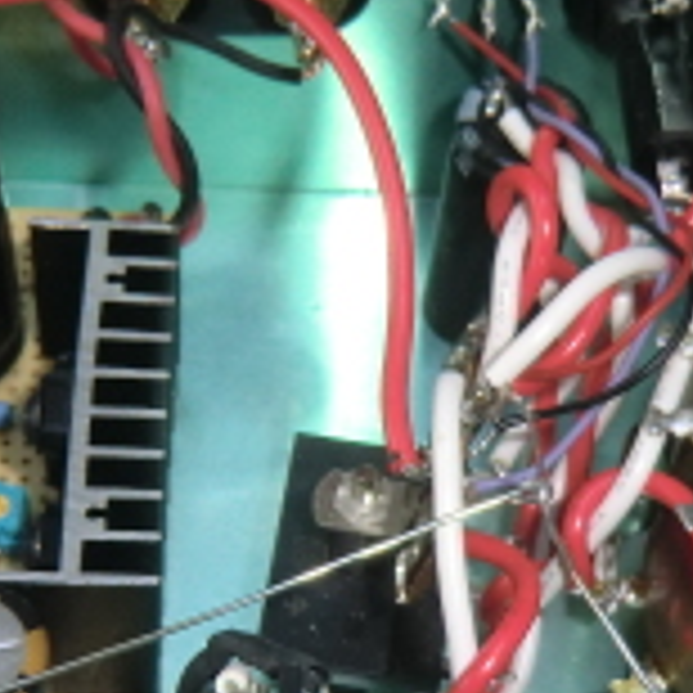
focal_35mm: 88
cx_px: 279
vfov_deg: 19.6
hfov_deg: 19.7
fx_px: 1993
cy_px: 504
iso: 200
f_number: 3.2
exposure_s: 1/40
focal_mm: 4.3
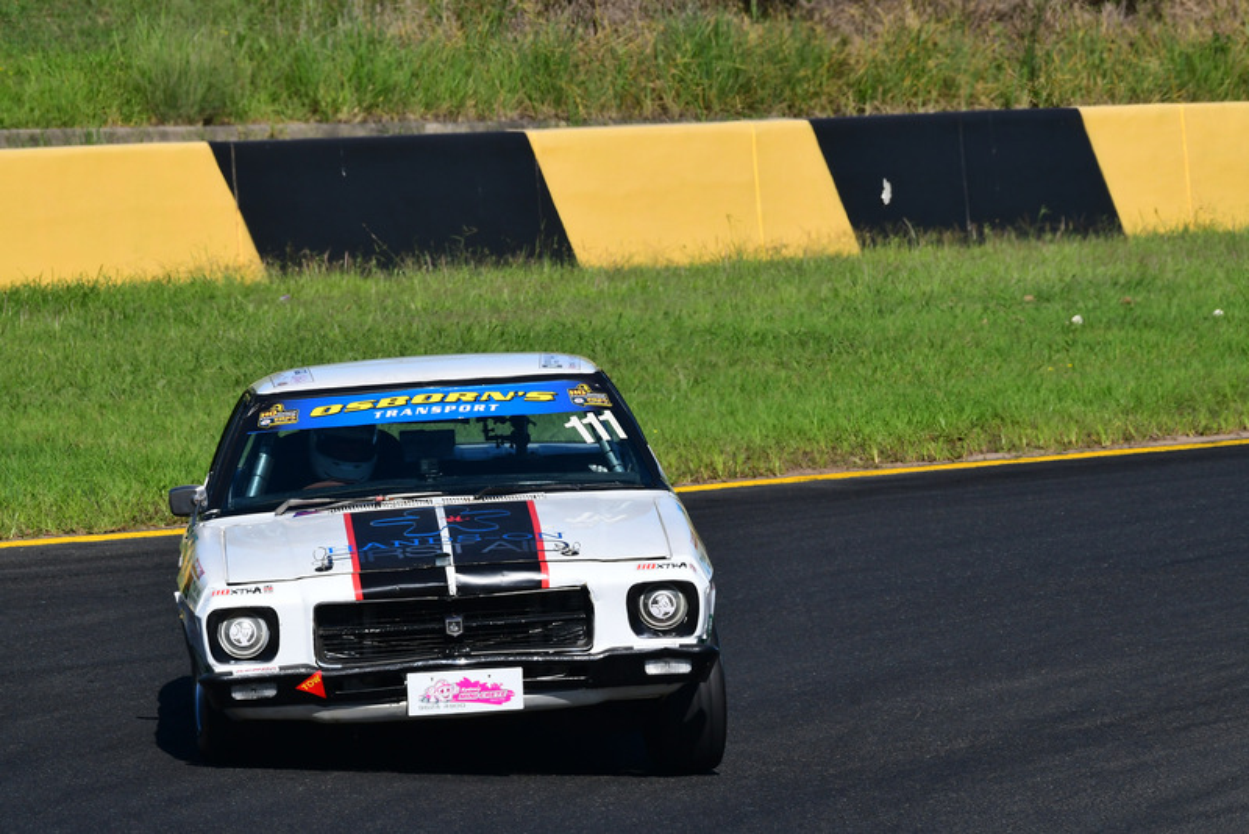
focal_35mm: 465
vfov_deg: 3.0
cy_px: 417
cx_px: 624
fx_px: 16138
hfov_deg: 4.4
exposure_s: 1/640
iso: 400
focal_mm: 310
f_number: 13
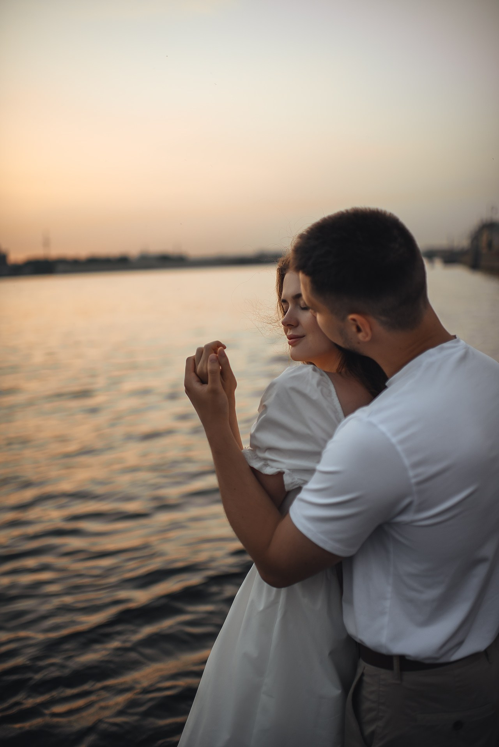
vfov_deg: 54.4
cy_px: 374
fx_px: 727
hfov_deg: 37.9
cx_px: 250
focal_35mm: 35
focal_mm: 35
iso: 100
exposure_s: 1/250
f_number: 1.4
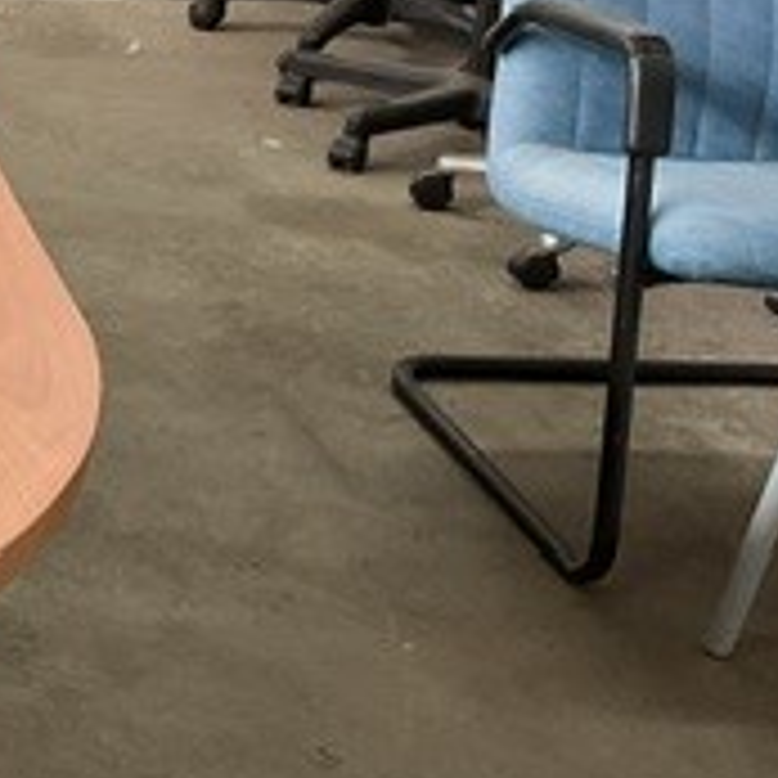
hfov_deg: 15.6
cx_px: -634
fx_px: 2416
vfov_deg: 18.3
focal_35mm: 95
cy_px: 373
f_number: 1.8
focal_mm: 3
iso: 100
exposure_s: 1/50
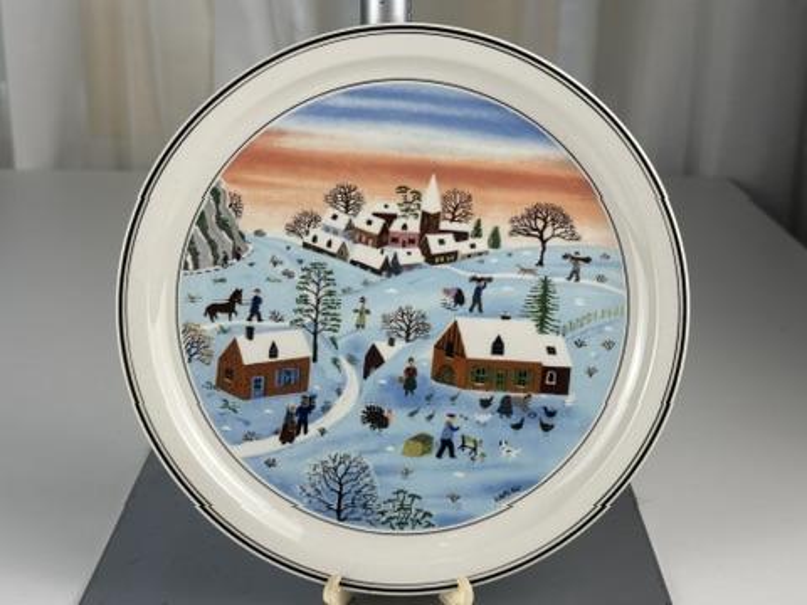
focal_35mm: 48
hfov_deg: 39.7
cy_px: 302
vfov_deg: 30.3
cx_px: 404
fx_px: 1119
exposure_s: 1/306
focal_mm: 6.86
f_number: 1.78
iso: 64
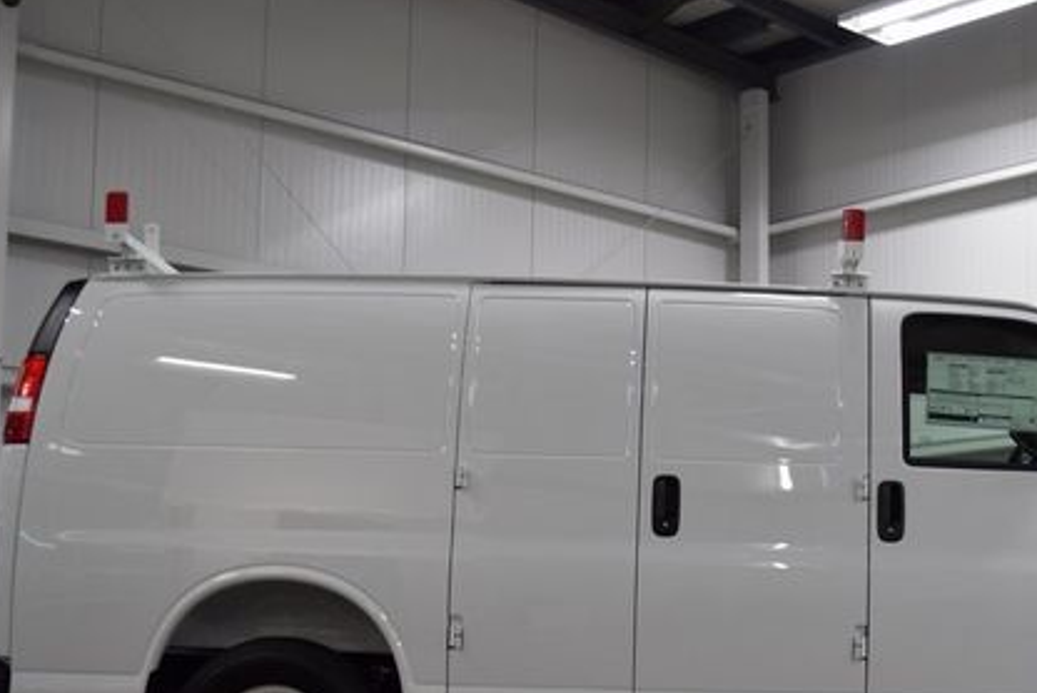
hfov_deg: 33.0
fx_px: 1729
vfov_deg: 22.5
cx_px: 723
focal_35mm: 60
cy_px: 500
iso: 400
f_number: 4.2
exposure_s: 1/80
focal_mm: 26
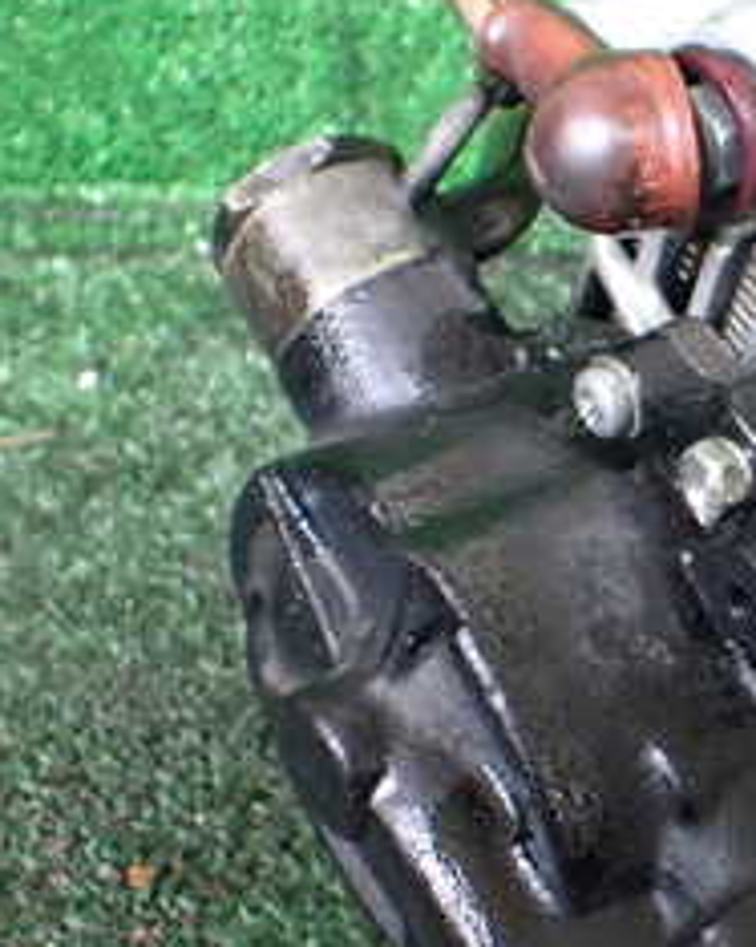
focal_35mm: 75
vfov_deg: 25.3
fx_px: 2099
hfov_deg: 19.1
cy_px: 571
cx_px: 942
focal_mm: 5.4
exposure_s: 1/50
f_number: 2.3
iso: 800
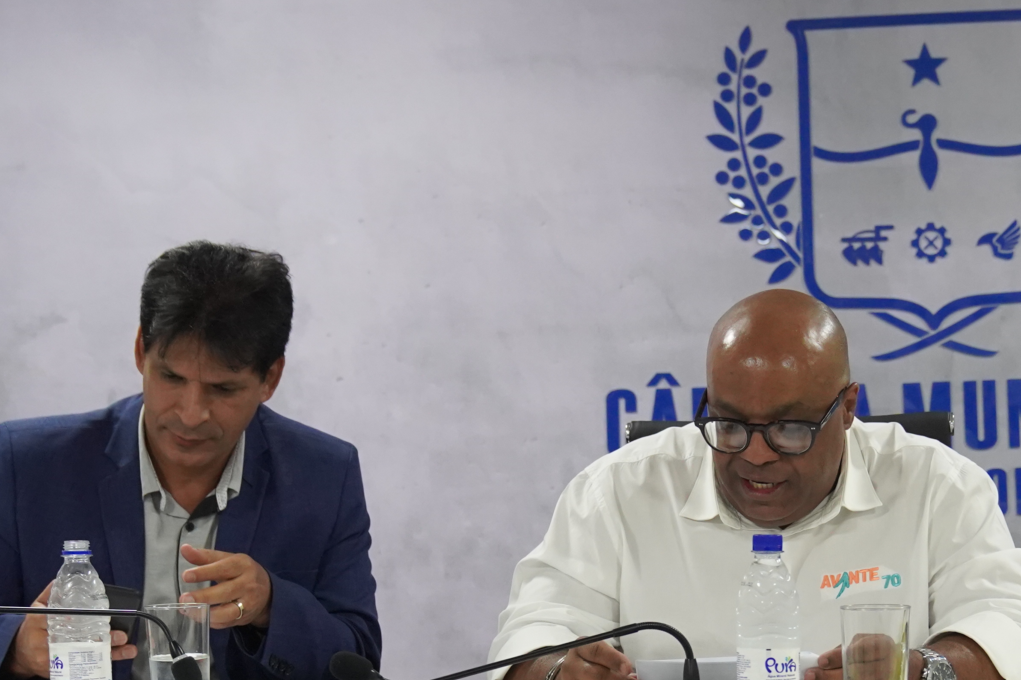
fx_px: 2353
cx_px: 768
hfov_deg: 24.2
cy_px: 700
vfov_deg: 16.1
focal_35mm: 83
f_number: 4
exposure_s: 1/160
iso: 3200
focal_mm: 33
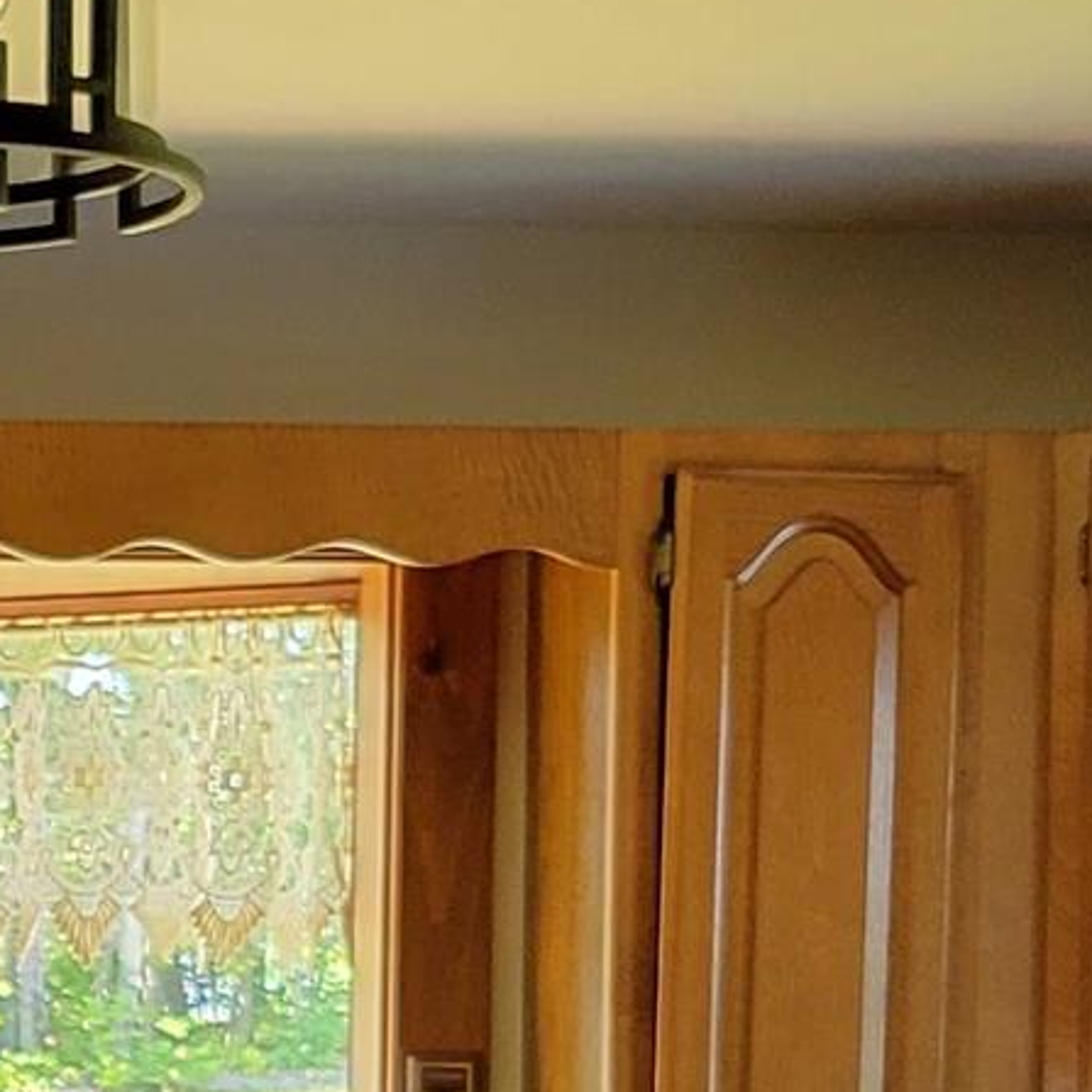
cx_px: -574
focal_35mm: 158
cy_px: 1529
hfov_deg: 10.6
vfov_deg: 10.7
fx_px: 5639
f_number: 1.8
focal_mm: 5.4
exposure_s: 1/120
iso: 250
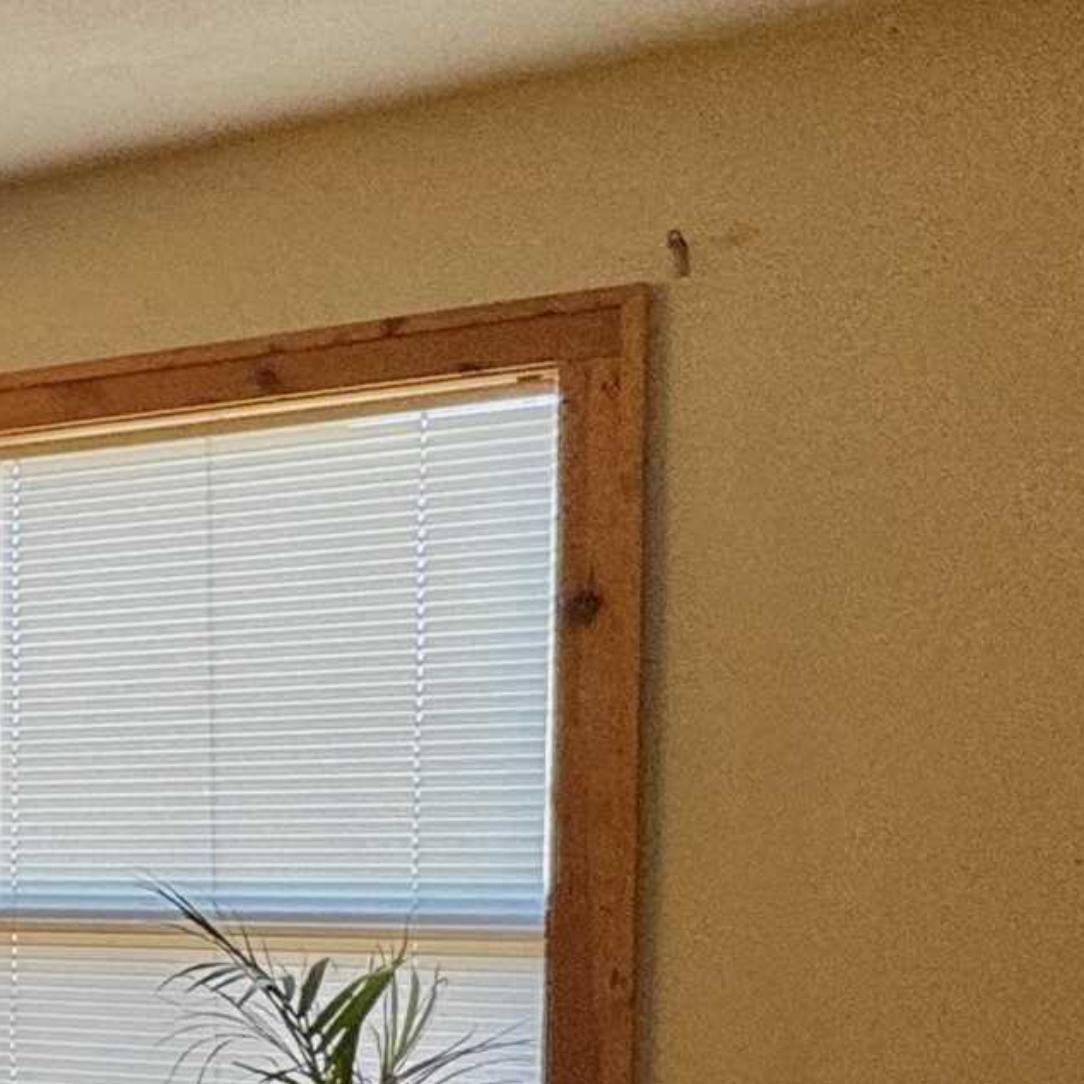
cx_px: -906
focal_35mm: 60
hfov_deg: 20.0
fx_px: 2126
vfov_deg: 27.8
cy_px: 930
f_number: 2.2
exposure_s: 1/120
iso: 125
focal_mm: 2.22
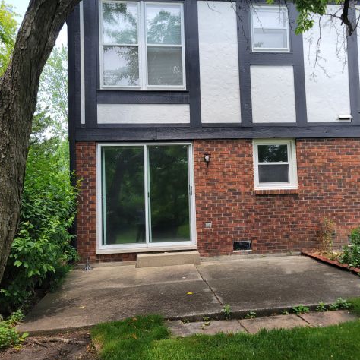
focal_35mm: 31
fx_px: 365
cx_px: 184
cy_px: 182
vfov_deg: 52.5
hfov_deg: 52.5
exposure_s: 1/701
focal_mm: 5.4
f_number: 1.8
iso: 40
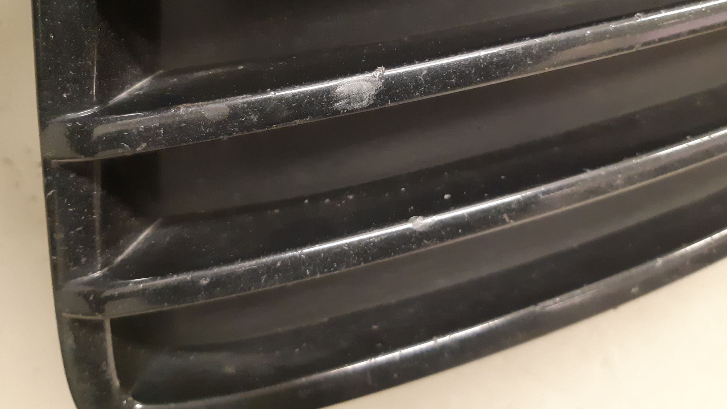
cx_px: 358
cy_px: 137
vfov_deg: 39.7
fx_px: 559
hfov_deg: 66.1
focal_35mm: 29
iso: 400
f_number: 1.7
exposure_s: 1/25
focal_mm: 3.93
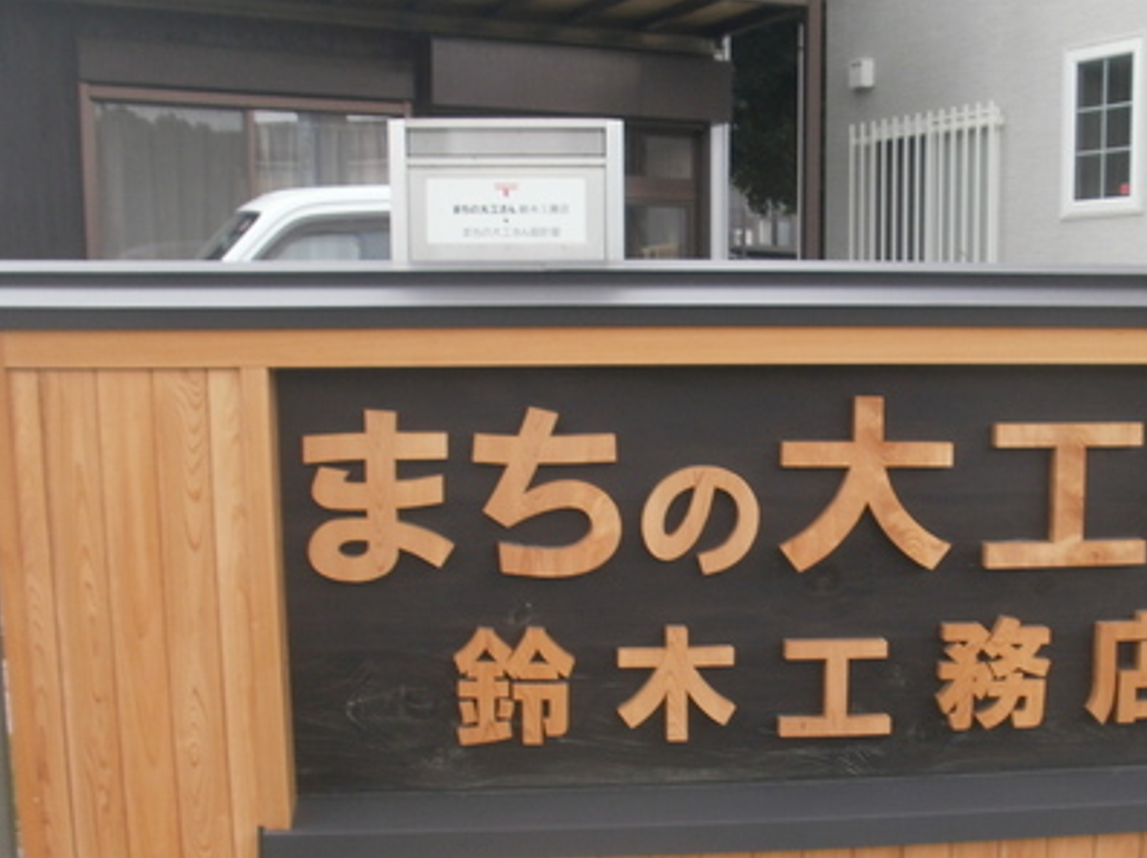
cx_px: 767
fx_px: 1622
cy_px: 595
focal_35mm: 49
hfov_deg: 38.5
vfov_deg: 29.4
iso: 100
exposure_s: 1/15
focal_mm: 5.45
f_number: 8.5
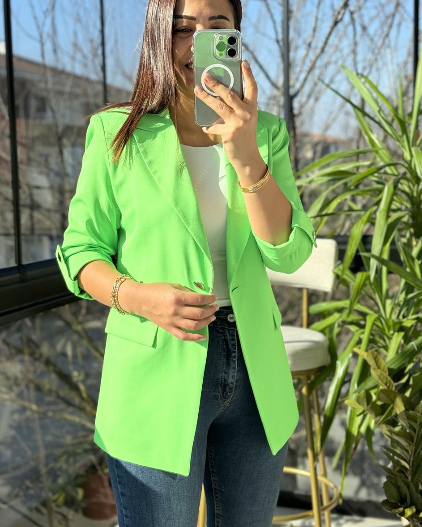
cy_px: 232
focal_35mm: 53
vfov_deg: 35.3
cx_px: 220
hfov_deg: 28.6
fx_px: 827
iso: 64
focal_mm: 6.86
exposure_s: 1/876
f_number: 1.78
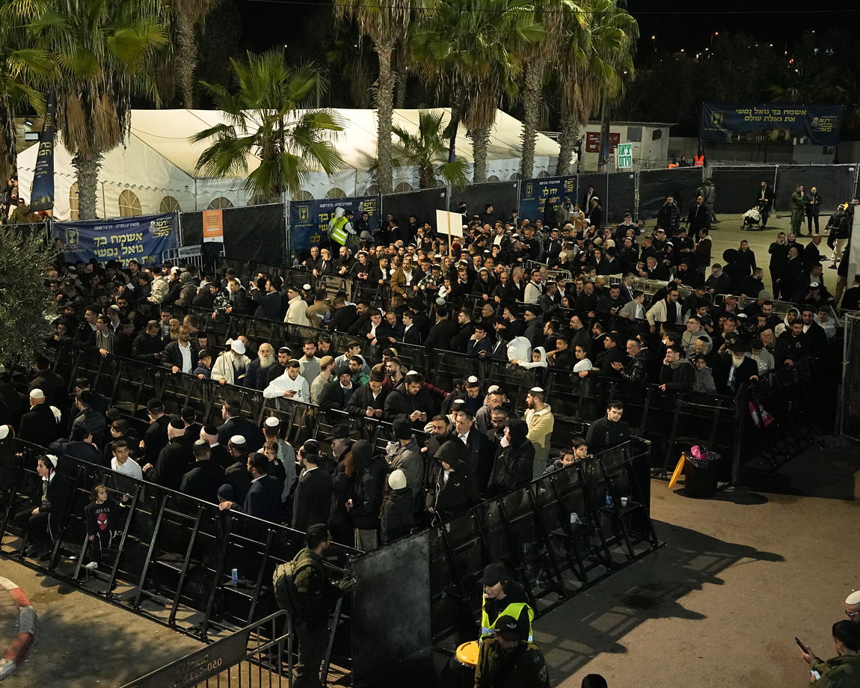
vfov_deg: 31.5
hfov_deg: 38.7
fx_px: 1222
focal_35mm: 48
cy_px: 342
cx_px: 375
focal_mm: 42
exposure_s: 1/320
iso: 16000
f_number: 5
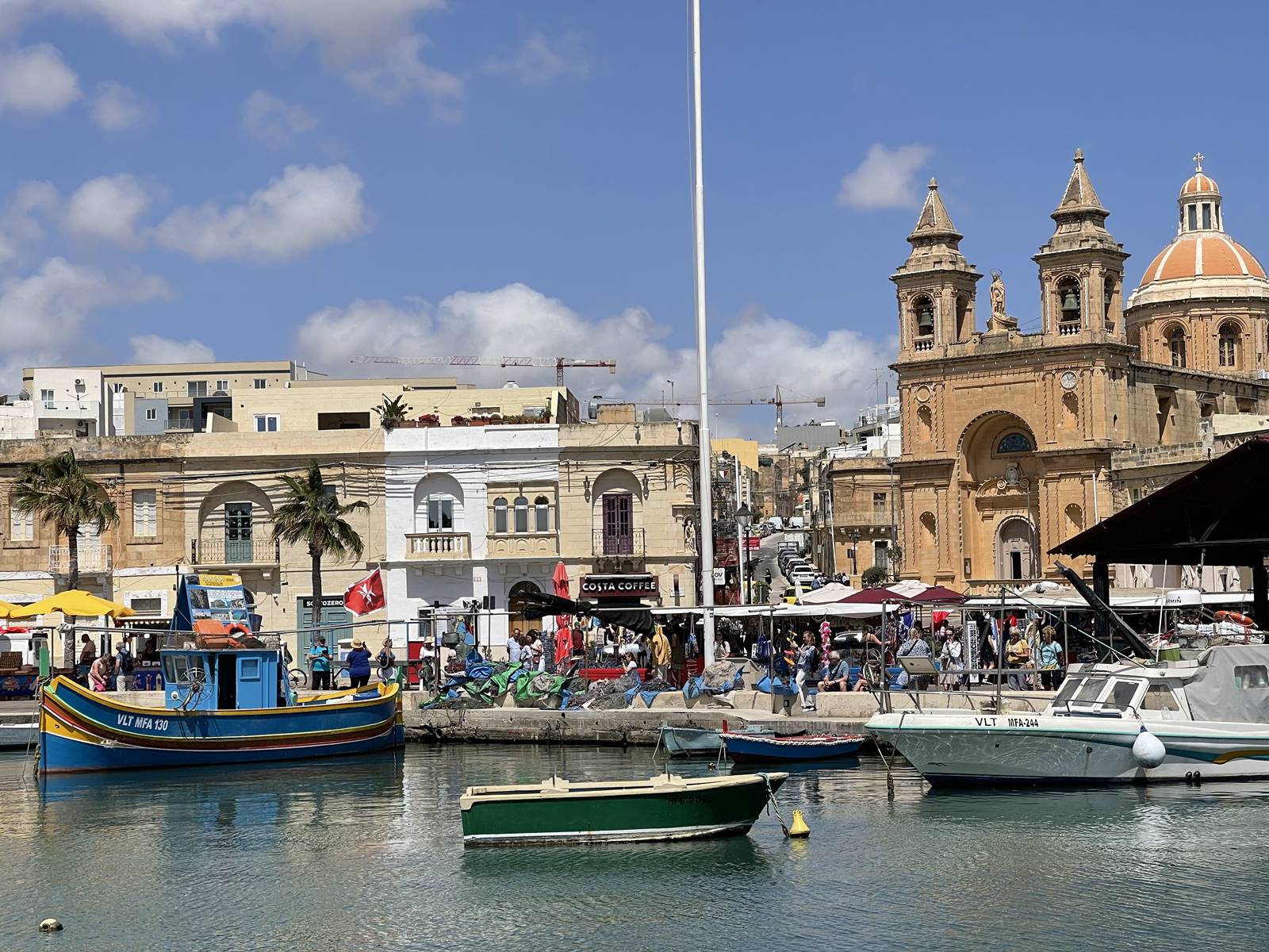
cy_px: 476
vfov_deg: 22.9
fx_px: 2346
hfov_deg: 30.3
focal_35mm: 64
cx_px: 634
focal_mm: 7.5
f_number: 2.2
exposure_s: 1/2481
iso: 20
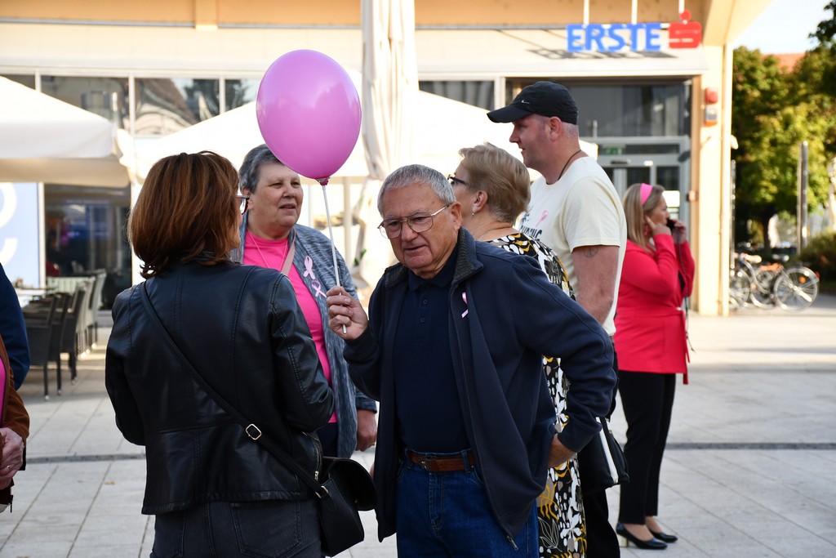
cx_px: 418
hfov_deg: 22.6
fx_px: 2090
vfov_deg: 15.2
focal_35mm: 90
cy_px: 279
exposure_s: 1/500
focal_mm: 60
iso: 400
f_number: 5.6
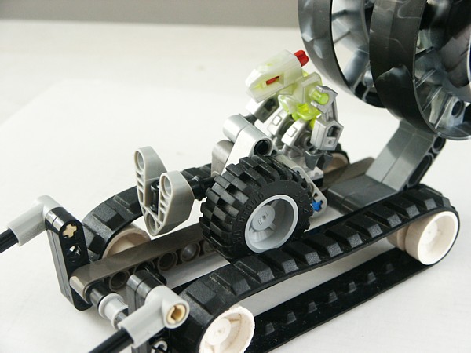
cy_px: 176
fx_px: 1061
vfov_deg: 18.9
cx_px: 236
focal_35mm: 78
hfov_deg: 25.0
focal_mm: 15.54
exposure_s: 1/60
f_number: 3.6
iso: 200
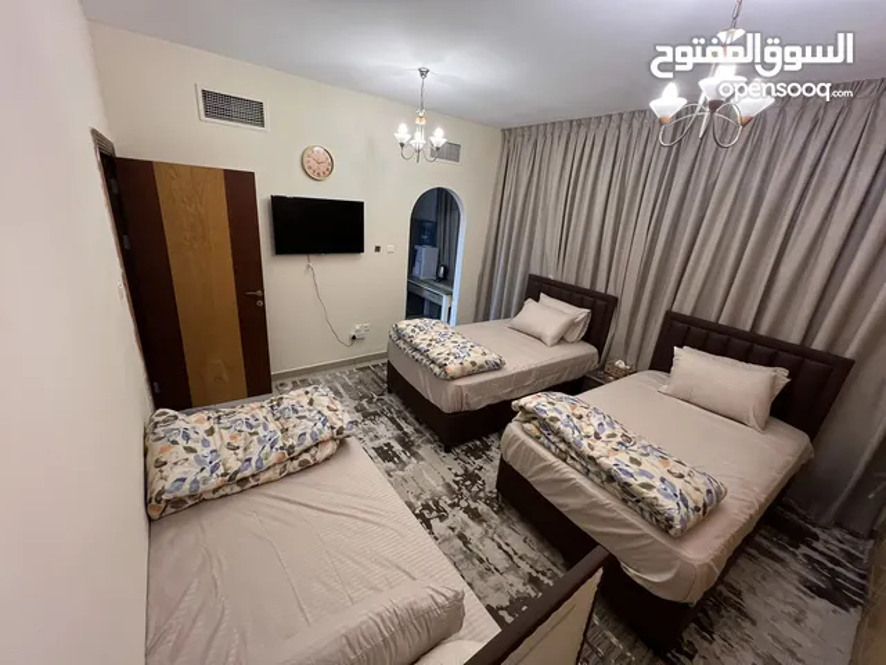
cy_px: 332
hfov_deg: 106.2
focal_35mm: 13
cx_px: 443
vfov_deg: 89.9
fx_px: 333
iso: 320
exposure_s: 1/50
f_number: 1.8
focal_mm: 1.57
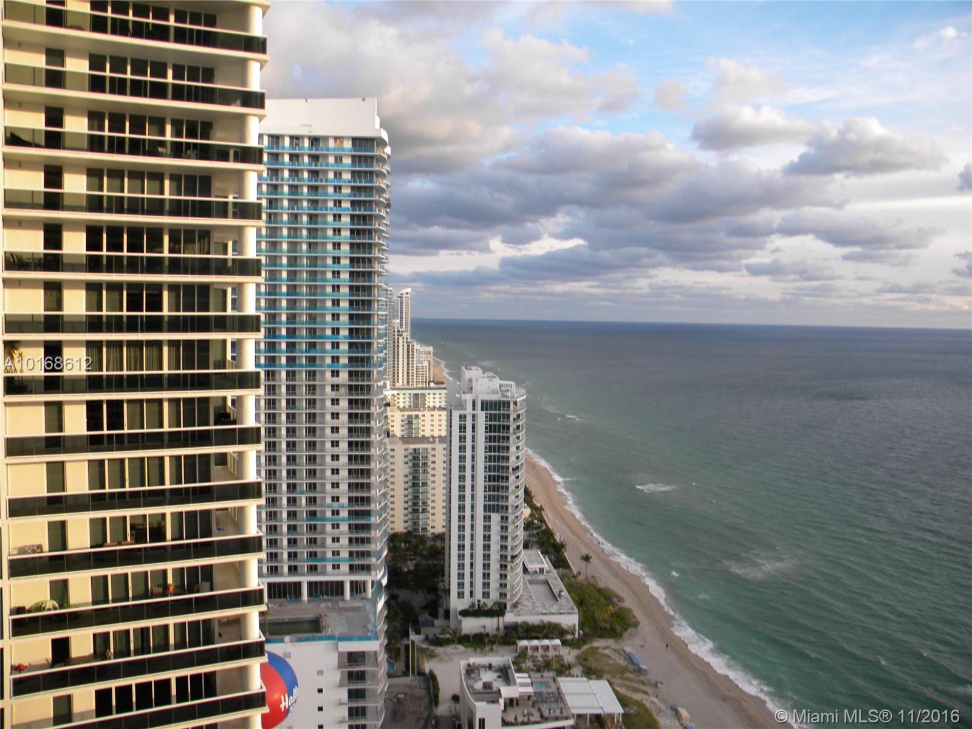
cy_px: 364
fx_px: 786
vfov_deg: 49.7
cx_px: 486
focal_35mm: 28
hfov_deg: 63.4
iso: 80
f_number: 3.5
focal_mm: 5
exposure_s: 1/188
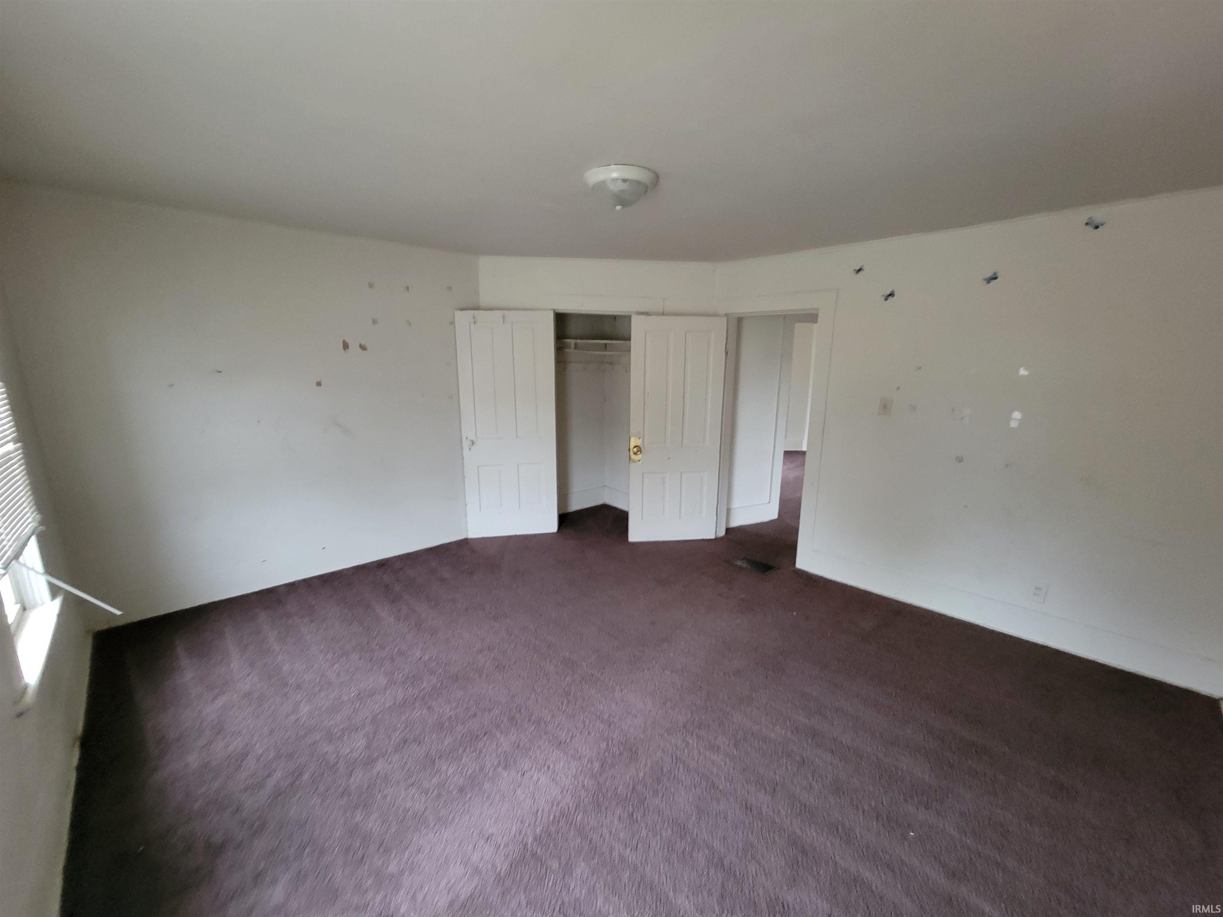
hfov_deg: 106.2
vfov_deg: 89.9
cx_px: 612
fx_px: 459
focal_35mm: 13
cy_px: 458
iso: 800
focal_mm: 2.2
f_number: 2.2
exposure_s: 1/24
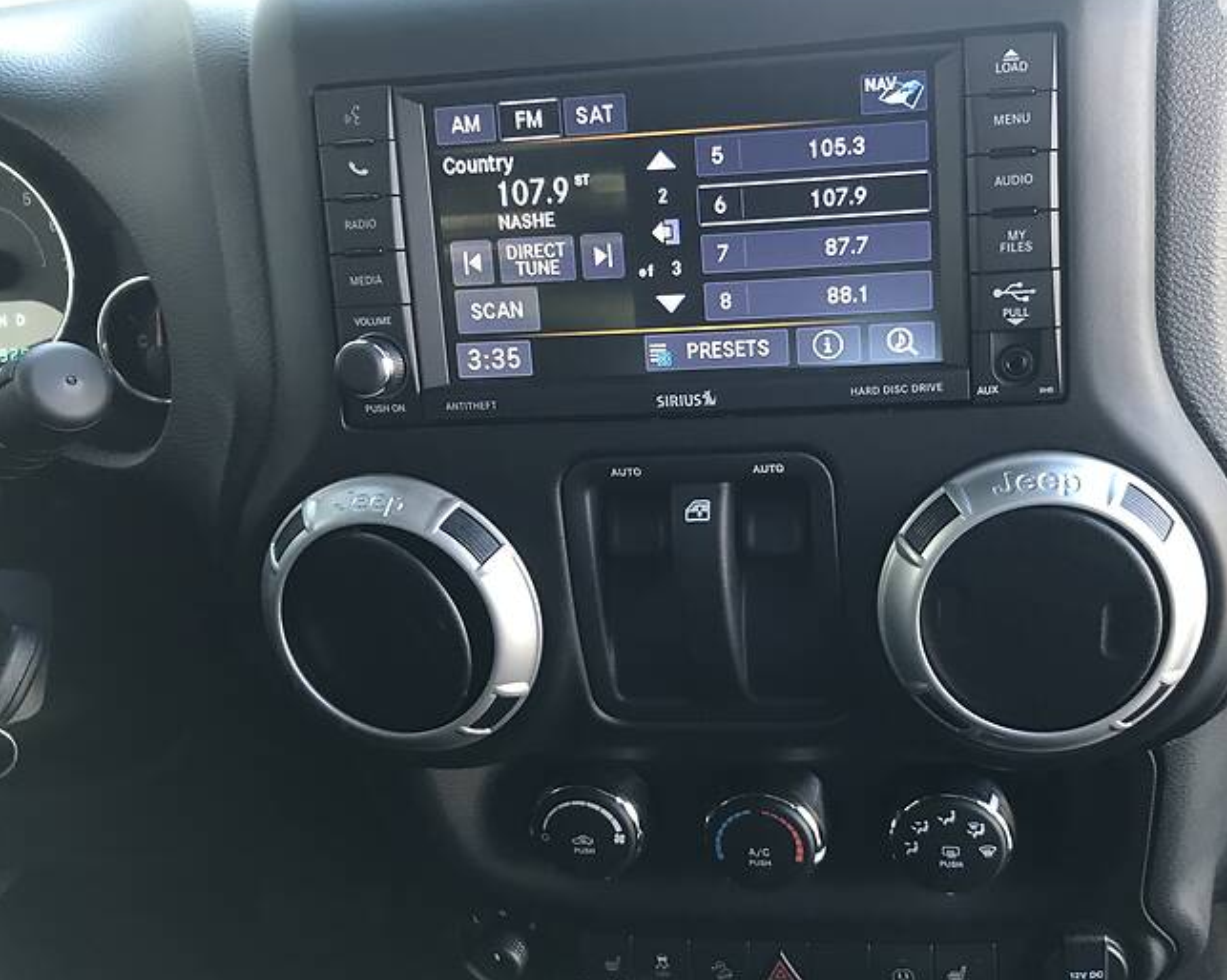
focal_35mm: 34
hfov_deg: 52.4
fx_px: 1234
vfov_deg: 43.3
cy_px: 488
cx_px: 758
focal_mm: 4
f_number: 1.8
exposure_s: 1/30
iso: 40
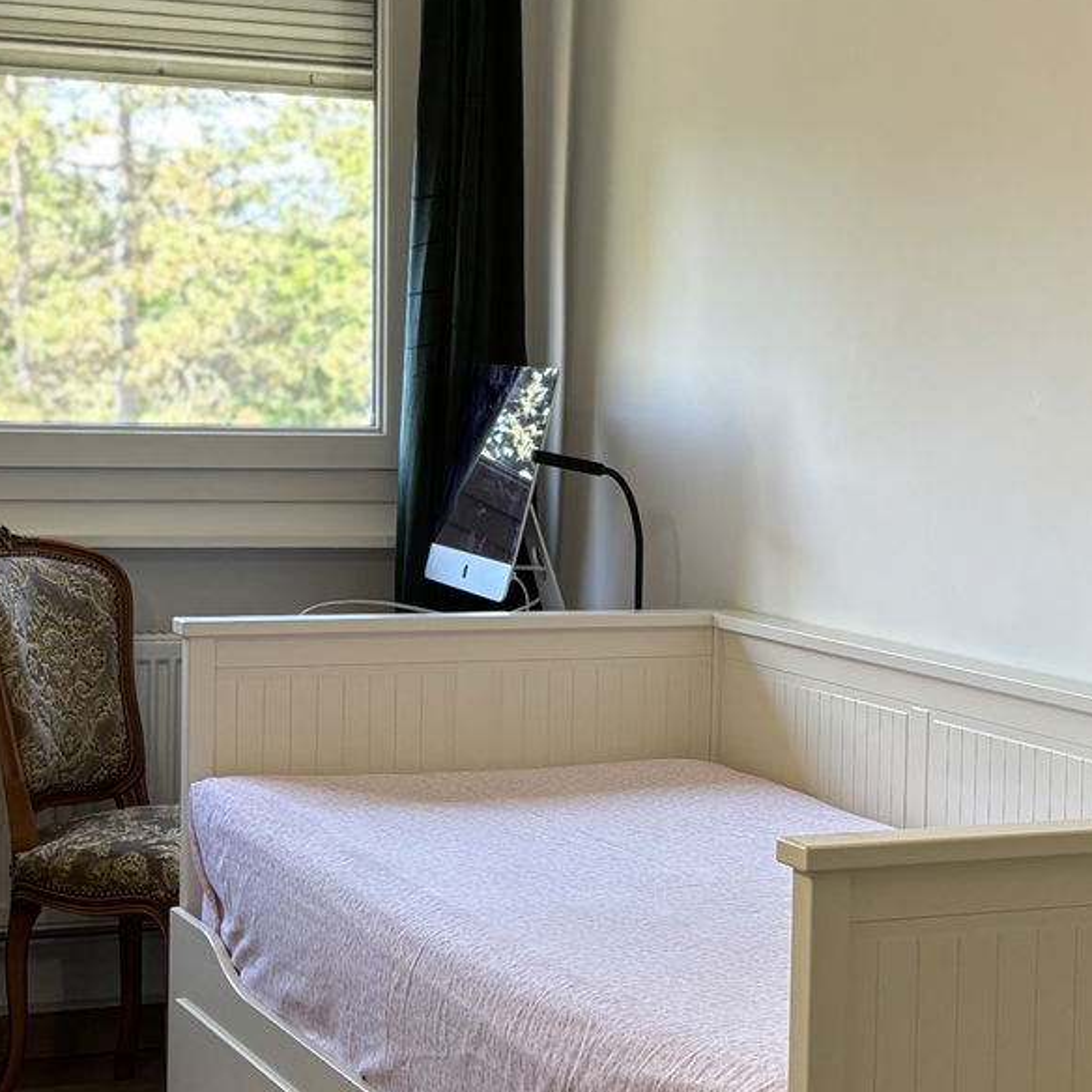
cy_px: 605
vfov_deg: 20.6
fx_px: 2998
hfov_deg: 20.4
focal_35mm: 84
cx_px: 907
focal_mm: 5.96
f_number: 1.6
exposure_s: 1/121
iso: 100
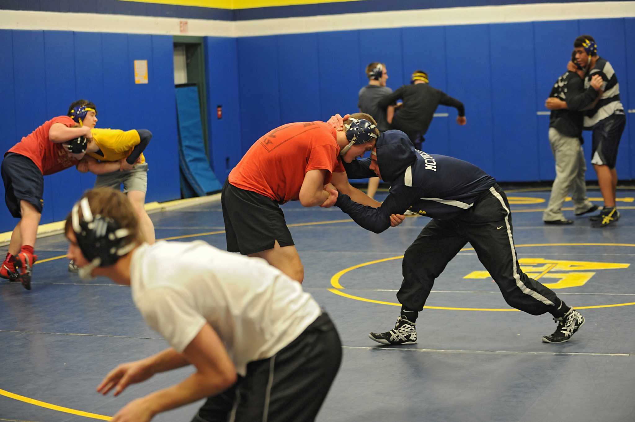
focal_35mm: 70
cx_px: 318
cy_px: 211
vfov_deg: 19.4
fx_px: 1234
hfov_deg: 28.9
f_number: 2.8
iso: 2000
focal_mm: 70
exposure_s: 1/200
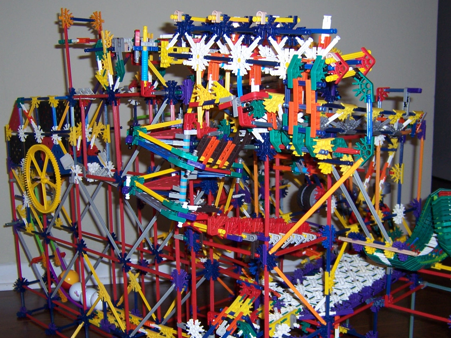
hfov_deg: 46.8
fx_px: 521
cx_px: 215
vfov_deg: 35.8
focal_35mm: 40
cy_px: 202
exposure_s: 1/60
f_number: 2.8
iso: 80
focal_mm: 5.5
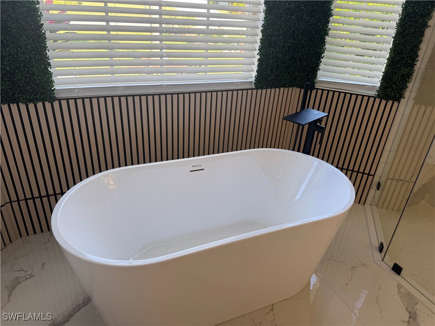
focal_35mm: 24
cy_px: 163
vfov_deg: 56.8
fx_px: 302
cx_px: 218
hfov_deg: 71.6
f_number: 1.78
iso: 64
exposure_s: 1/121
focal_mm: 6.76
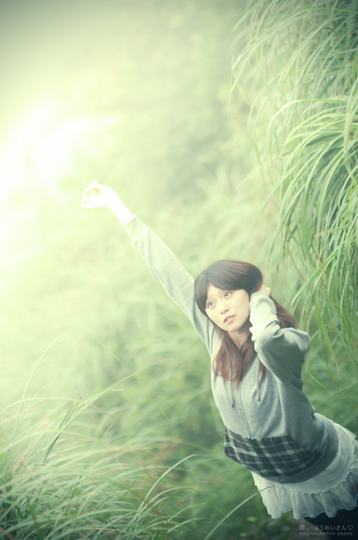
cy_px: 270
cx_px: 179
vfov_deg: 8.1
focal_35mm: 255
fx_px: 3814
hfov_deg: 5.4
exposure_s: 1/400
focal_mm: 170
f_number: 3.5
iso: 800
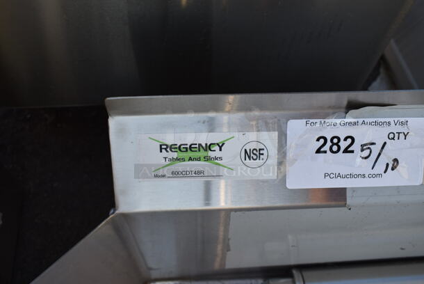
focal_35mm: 33
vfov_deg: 40.1
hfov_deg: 57.2
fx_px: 389
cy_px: 142
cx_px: 212
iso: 100
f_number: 5.6
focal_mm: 22
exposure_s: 1/125
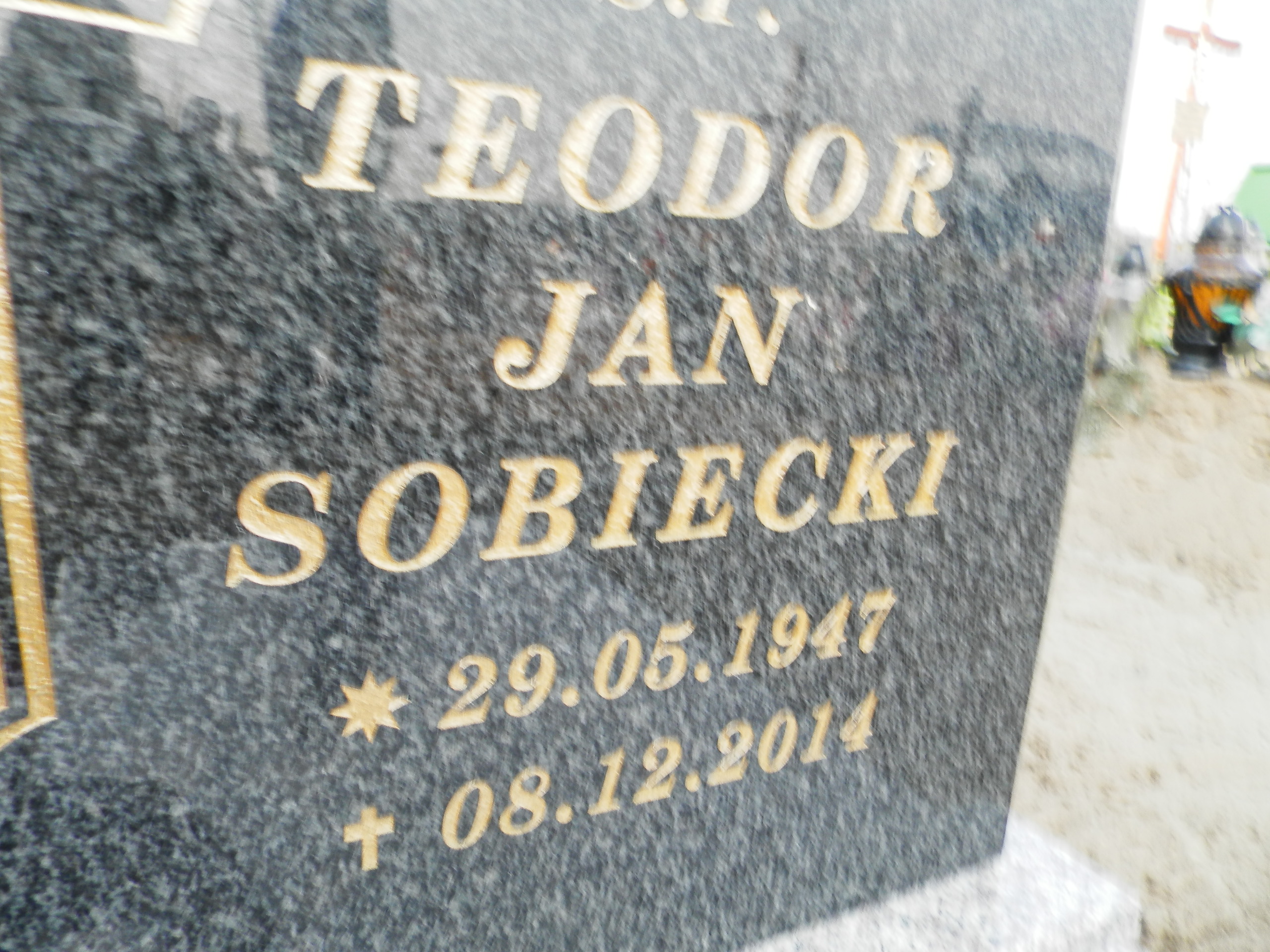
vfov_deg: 54.9
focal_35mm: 25
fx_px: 917
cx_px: 635
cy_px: 476
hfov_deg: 69.4
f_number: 8.7
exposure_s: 1/20
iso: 80
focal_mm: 4.5
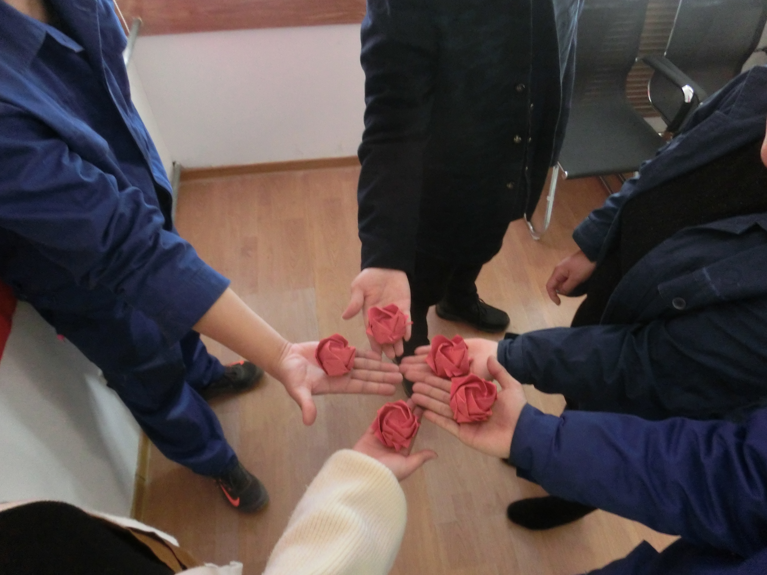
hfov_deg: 71.6
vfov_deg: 56.8
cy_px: 288
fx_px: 532
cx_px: 384
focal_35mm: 24
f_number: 3
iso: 800
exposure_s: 1/25
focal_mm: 4.24
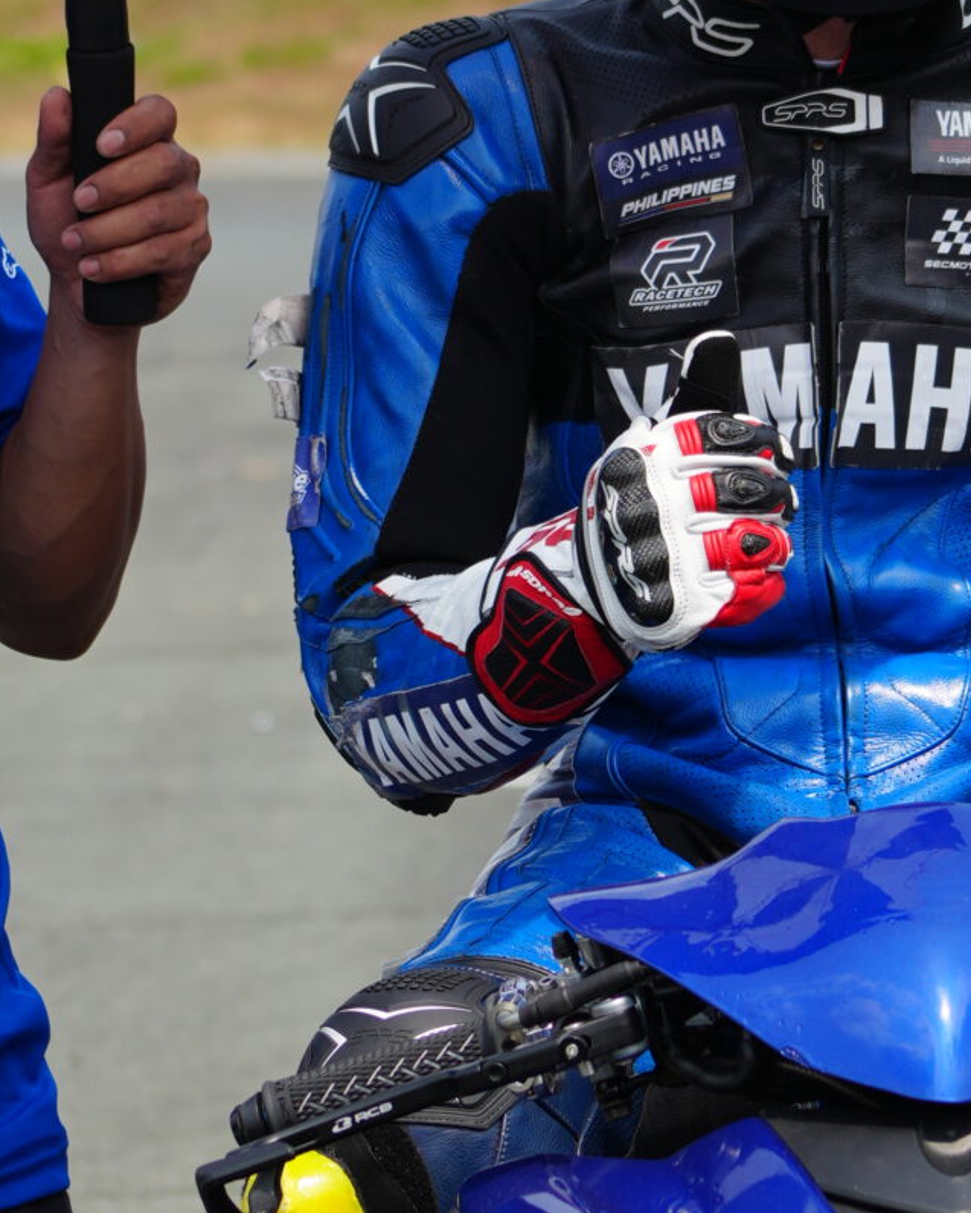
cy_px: 491
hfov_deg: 4.3
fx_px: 13001
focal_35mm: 362
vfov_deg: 5.3
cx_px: 324
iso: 100
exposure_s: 1/500
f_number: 5
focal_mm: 80
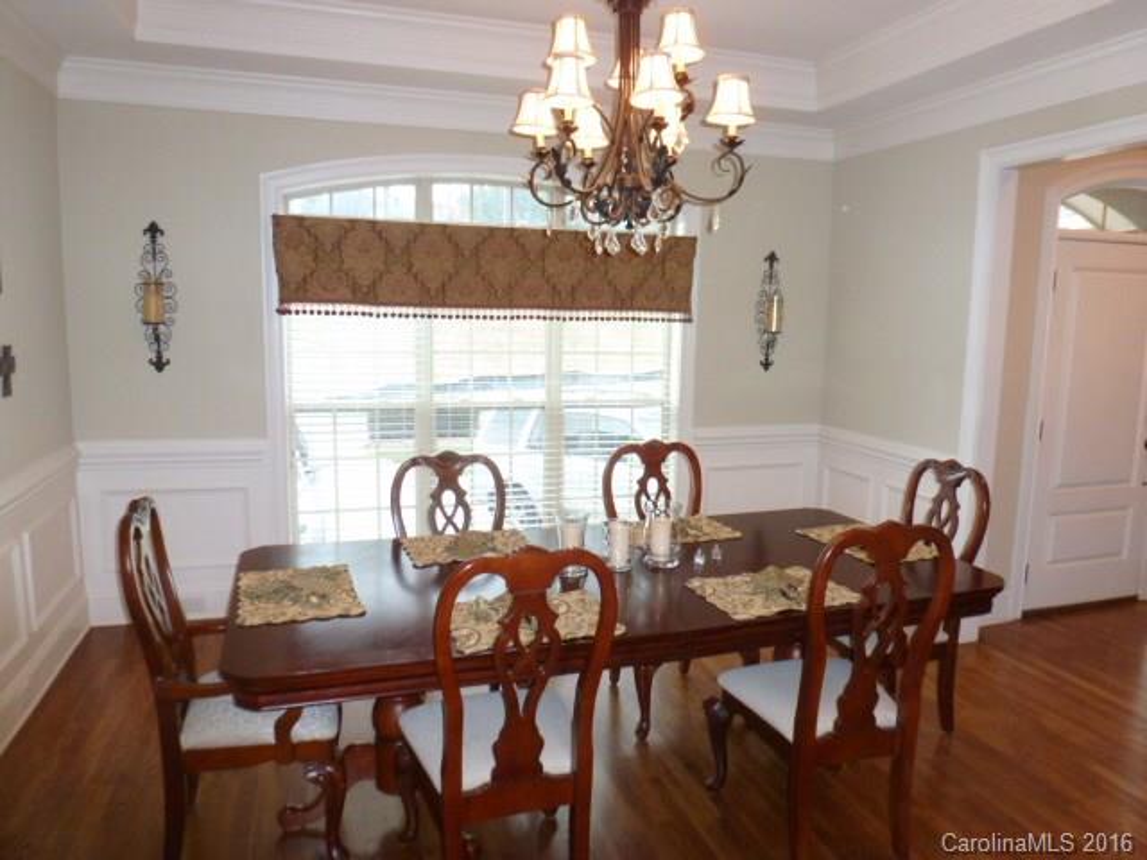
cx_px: 574
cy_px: 430
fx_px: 795
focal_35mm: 24
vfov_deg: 56.8
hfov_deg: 71.6
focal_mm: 4.3
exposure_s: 1/60
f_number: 3.3
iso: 400
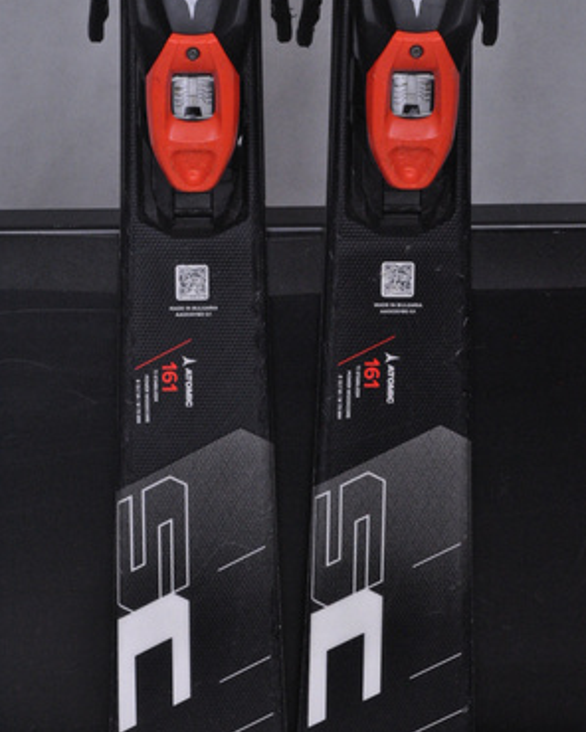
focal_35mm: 146
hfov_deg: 10.6
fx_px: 3156
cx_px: 294
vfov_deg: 13.2
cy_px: 404
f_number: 9.5
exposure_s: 1/125
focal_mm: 85
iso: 3200
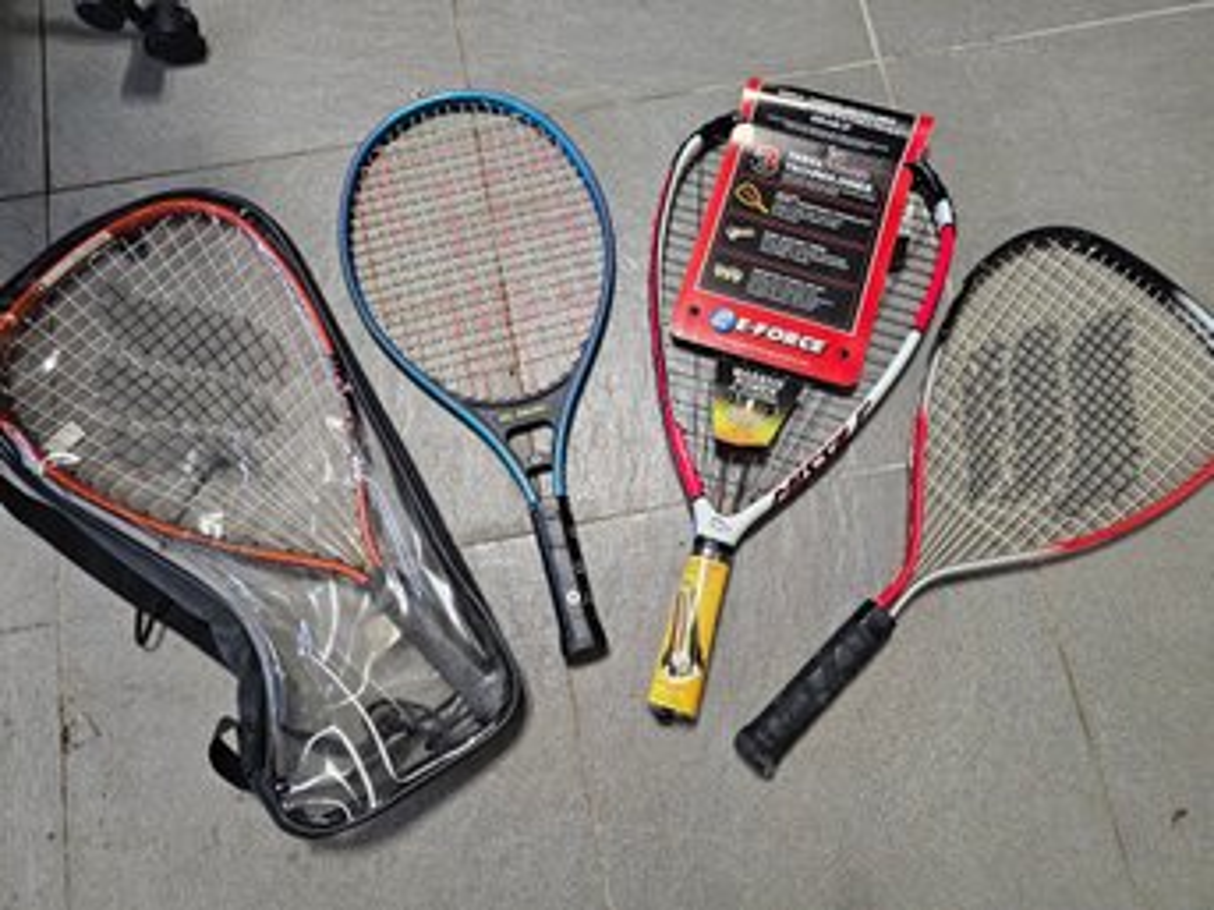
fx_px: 806
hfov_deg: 73.9
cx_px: 607
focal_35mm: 23
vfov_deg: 58.8
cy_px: 455
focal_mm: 6.3
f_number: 1.7
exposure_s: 1/120
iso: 1000
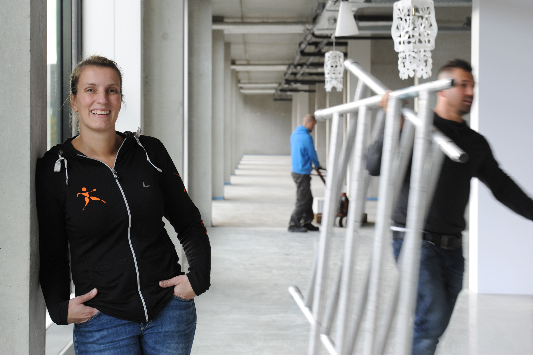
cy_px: 178
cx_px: 266
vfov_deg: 19.5
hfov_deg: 28.8
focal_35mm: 70
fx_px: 1036
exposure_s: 1/25
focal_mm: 70
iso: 640
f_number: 8
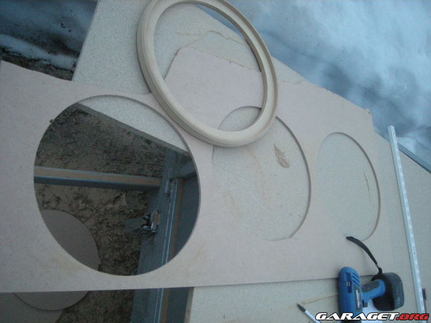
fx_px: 436
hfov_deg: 52.6
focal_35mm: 35
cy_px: 162
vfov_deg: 40.7
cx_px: 216
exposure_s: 1/58.2
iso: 400
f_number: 2.8
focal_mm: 5.7
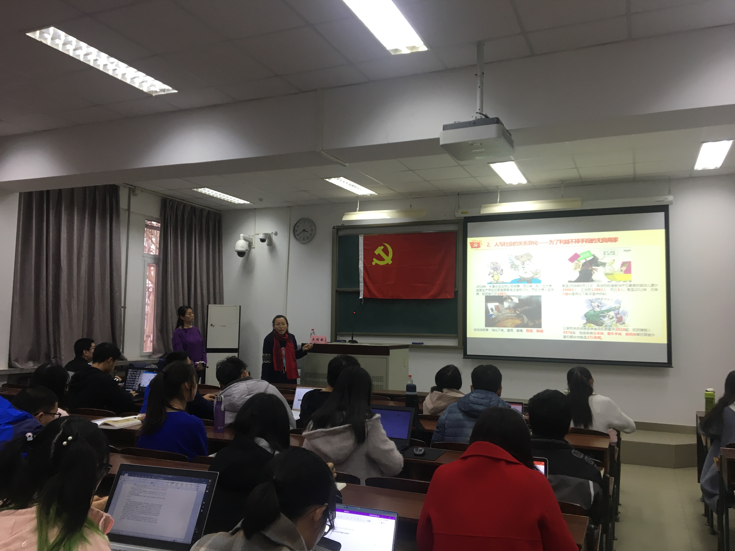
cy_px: 276
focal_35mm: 29
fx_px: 616
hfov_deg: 61.7
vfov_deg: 48.2
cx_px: 368
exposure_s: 1/33
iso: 64
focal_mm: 4.15
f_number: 2.2
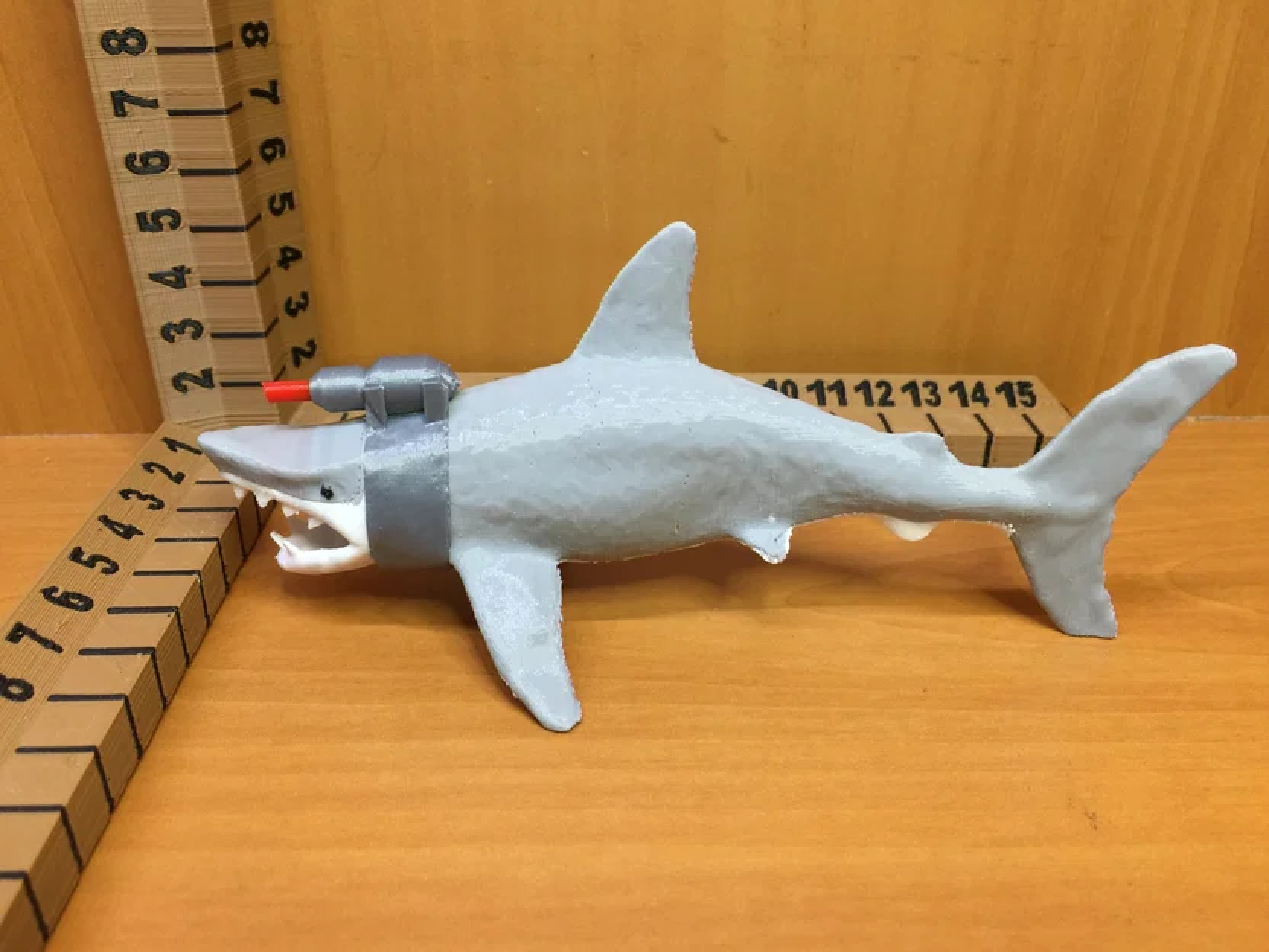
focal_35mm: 29
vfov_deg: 48.2
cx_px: 634
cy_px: 476
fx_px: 1063
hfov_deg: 61.7
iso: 40
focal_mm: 4.15
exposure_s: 1/15
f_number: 2.2
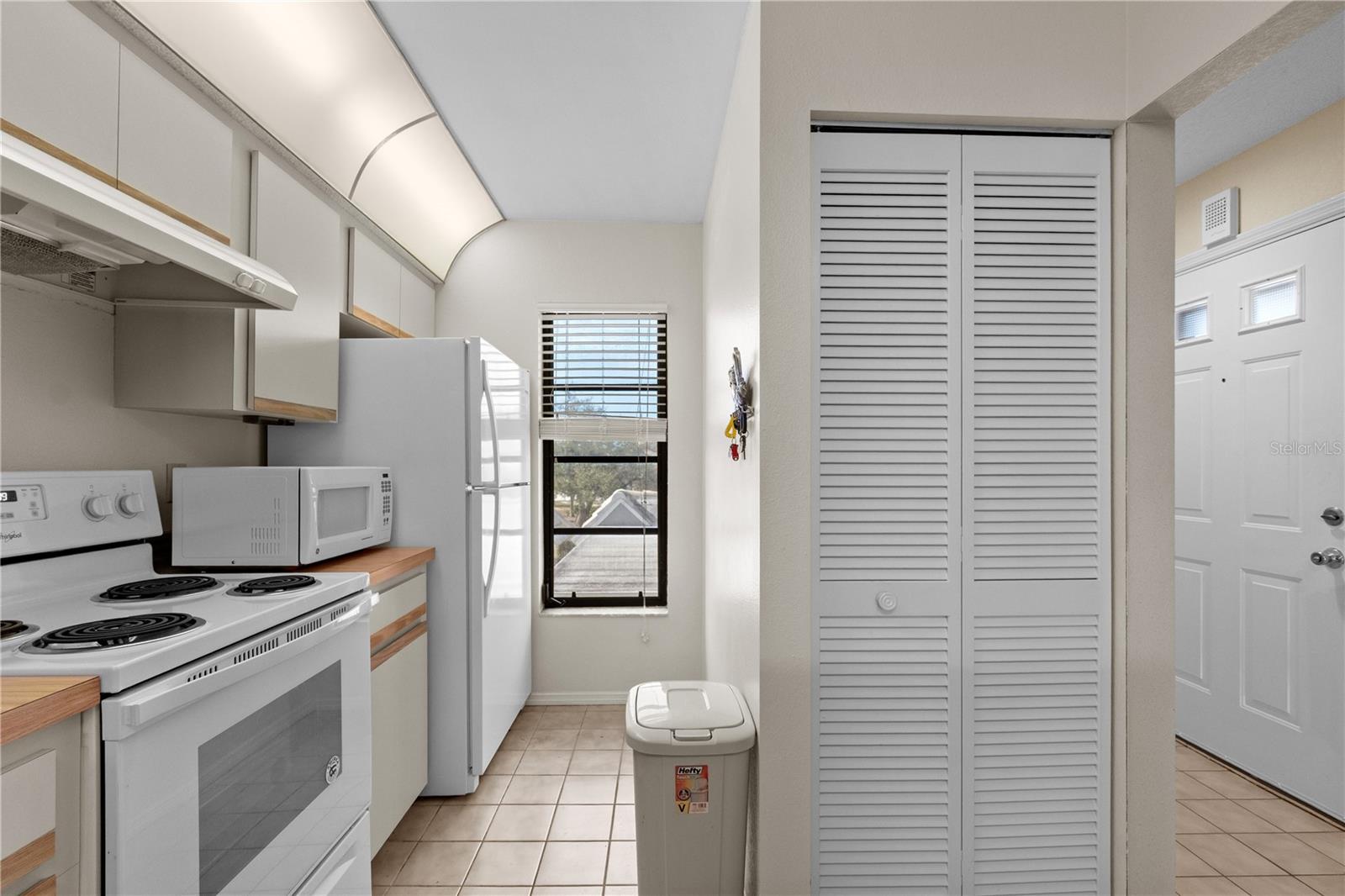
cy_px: 448
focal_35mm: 15
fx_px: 560
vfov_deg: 77.3
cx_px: 672
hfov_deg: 100.4
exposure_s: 1/15
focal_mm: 10
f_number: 7.1
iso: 640
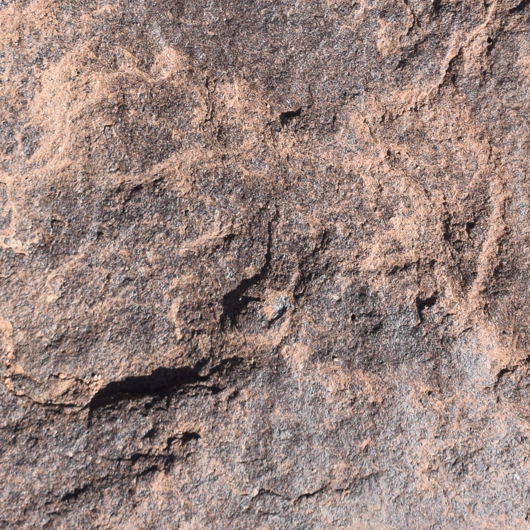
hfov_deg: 12.0
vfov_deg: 11.9
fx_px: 2506
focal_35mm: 145
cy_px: -2
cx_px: 397
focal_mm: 29
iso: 200
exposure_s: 1/320
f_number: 9
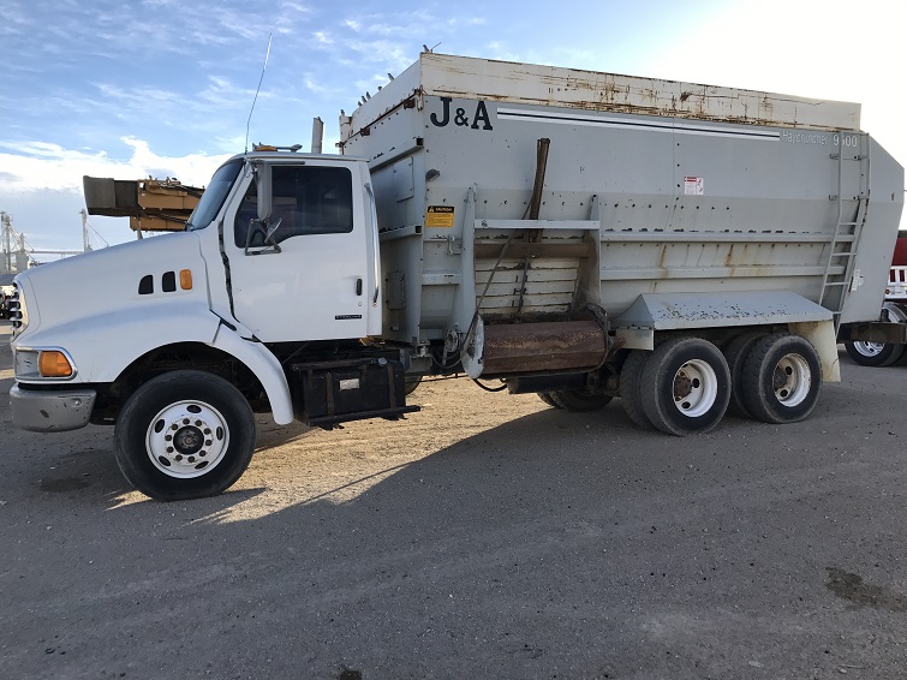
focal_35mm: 28
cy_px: 340
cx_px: 454
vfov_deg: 49.7
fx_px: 734
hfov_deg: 63.5
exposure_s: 1/929
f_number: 1.8
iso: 20
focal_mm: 3.99
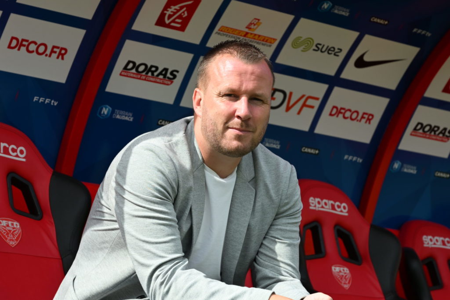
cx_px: 225
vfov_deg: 10.6
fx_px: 1612
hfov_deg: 15.9
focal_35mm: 129
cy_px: 150
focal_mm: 86
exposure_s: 1/800
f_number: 6.3
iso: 250
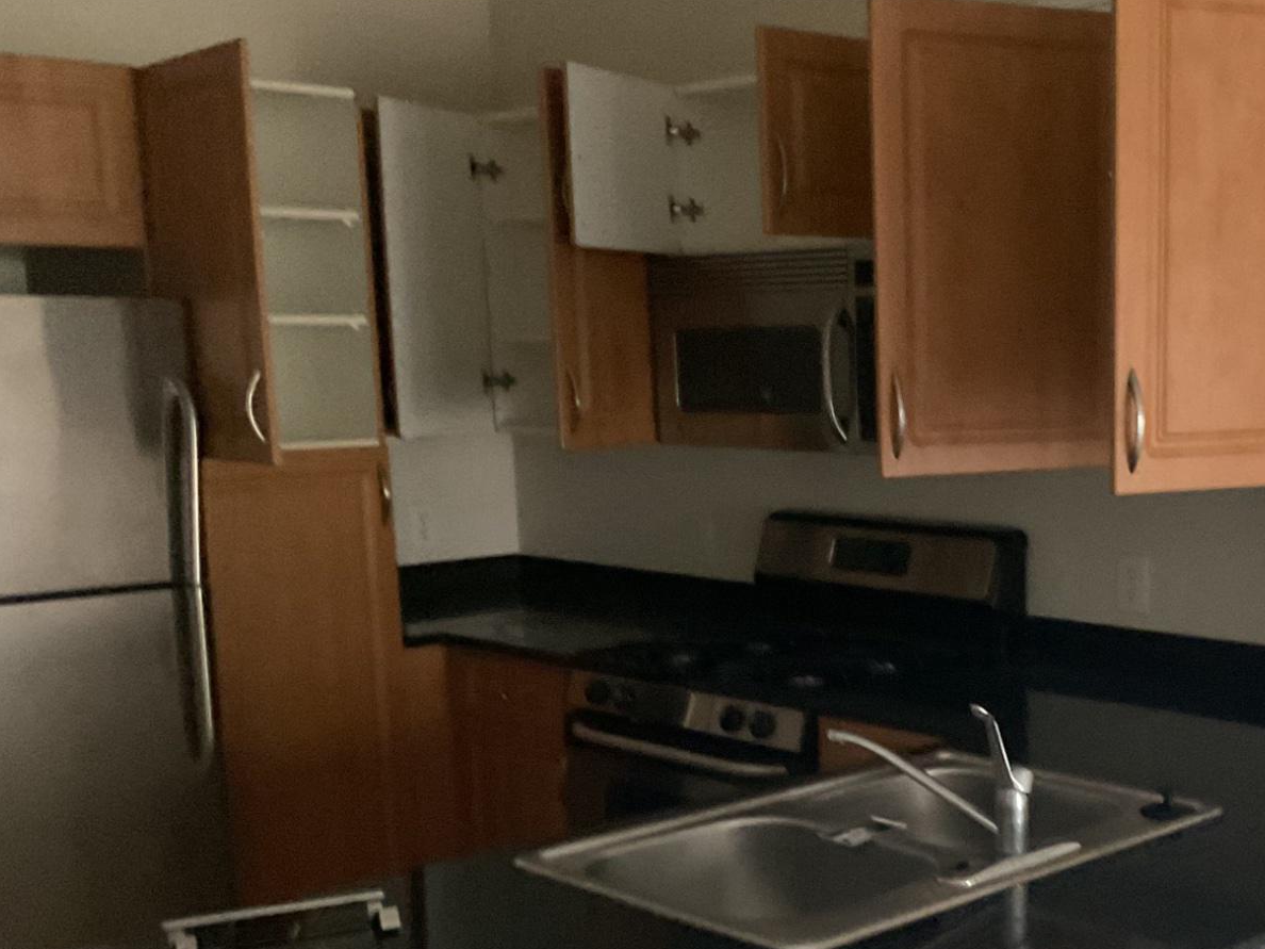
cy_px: 684
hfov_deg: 37.2
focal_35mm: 50
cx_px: 967
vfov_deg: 28.8
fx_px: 1827
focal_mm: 3
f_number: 1.8
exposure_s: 1/30
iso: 320
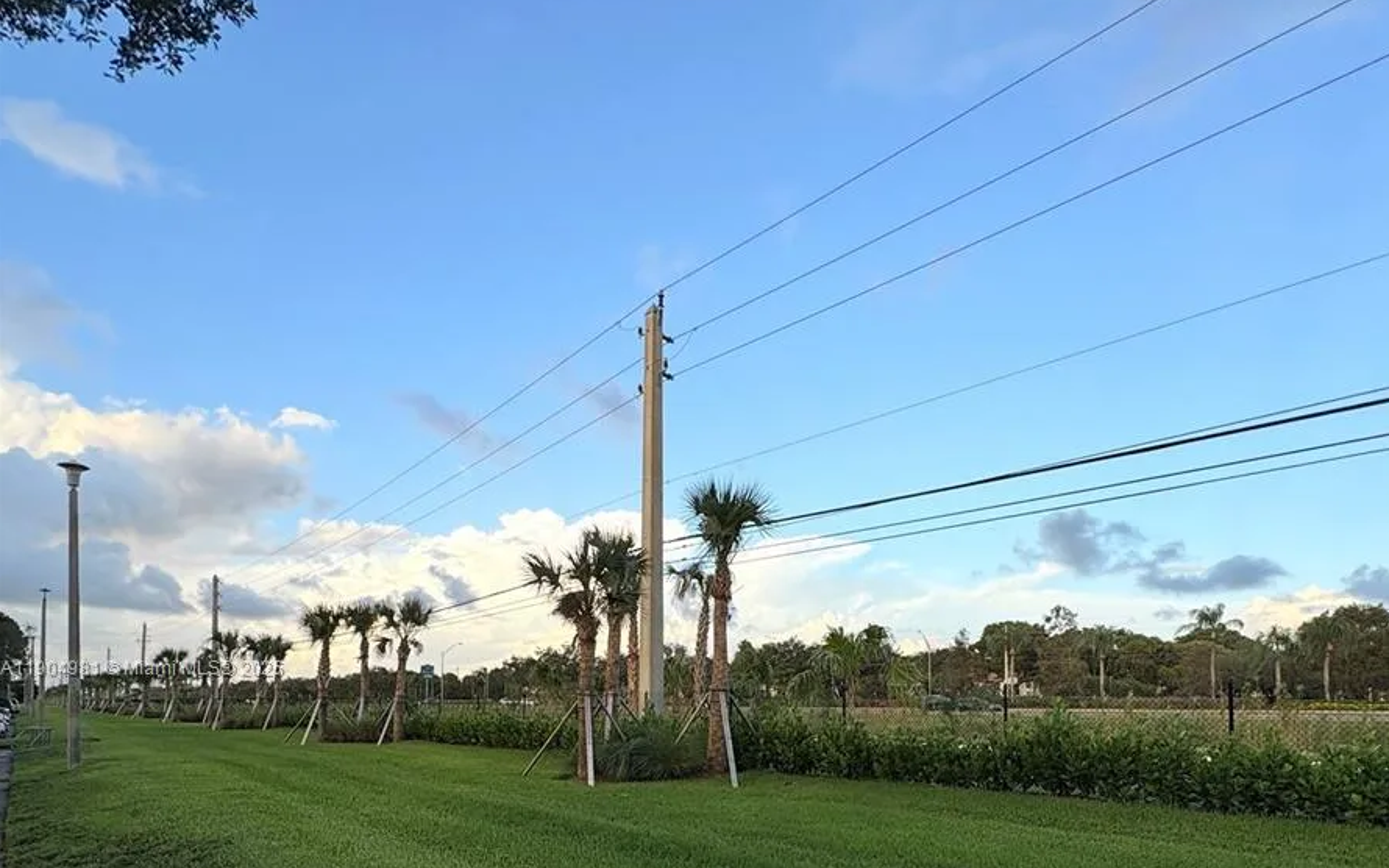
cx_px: 699
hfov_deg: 85.1
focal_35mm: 20
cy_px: 670
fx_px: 757
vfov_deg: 56.2
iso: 40
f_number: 2.2
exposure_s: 1/587
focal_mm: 2.22
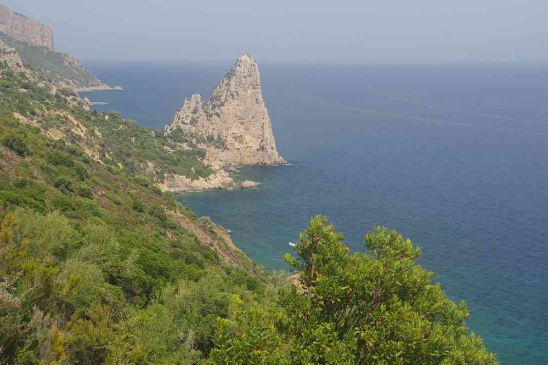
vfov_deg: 20.2
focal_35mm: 68
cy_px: 182
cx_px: 274
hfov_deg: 29.9
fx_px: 1027
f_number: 11
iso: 200
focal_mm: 45
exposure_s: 1/100
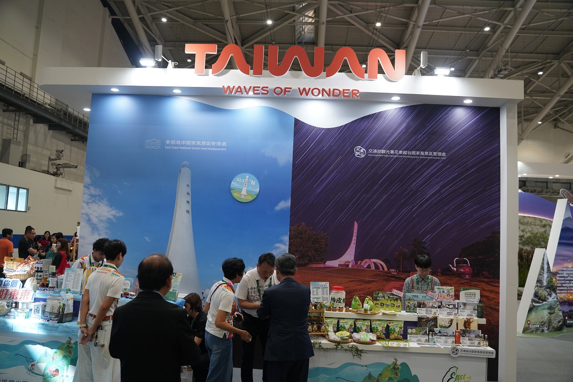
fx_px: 446
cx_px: 286
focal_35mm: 28
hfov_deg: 65.5
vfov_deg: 46.4
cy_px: 191
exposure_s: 1/160
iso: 1600
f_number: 4
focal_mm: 28
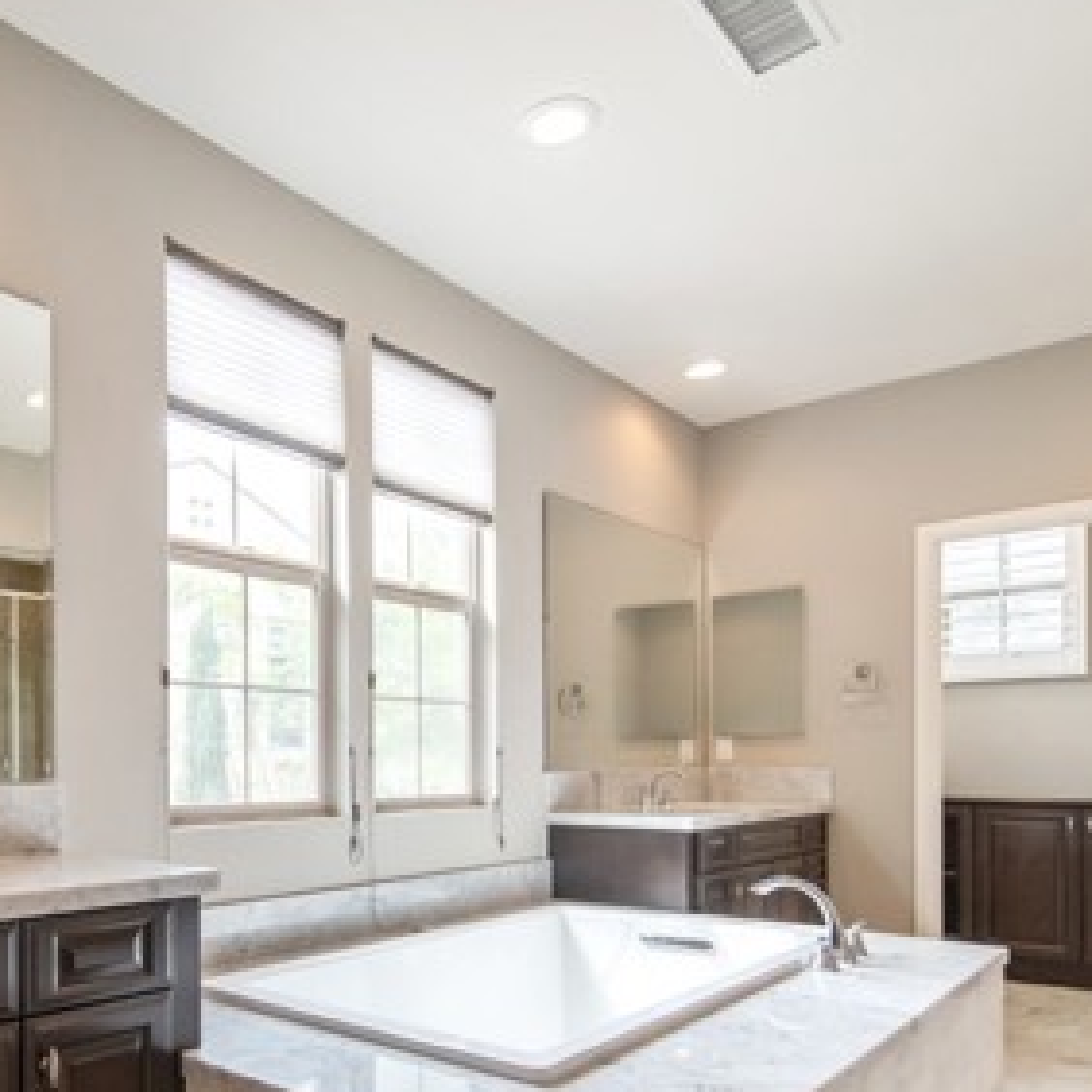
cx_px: 279
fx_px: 964
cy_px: 771
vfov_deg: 57.1
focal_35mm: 27
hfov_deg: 56.3
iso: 400
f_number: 3.2
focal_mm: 14
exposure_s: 1/250
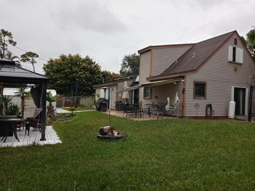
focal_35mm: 28
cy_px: 96
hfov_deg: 63.4
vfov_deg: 49.7
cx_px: 128
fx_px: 206
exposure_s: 1/690
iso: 100
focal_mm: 3.61
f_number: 1.8
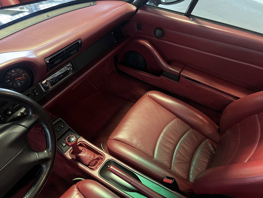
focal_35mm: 26
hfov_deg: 67.3
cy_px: 99
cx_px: 132
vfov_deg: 53.1
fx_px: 198
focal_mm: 5.1
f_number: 1.6
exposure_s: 1/25
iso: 640
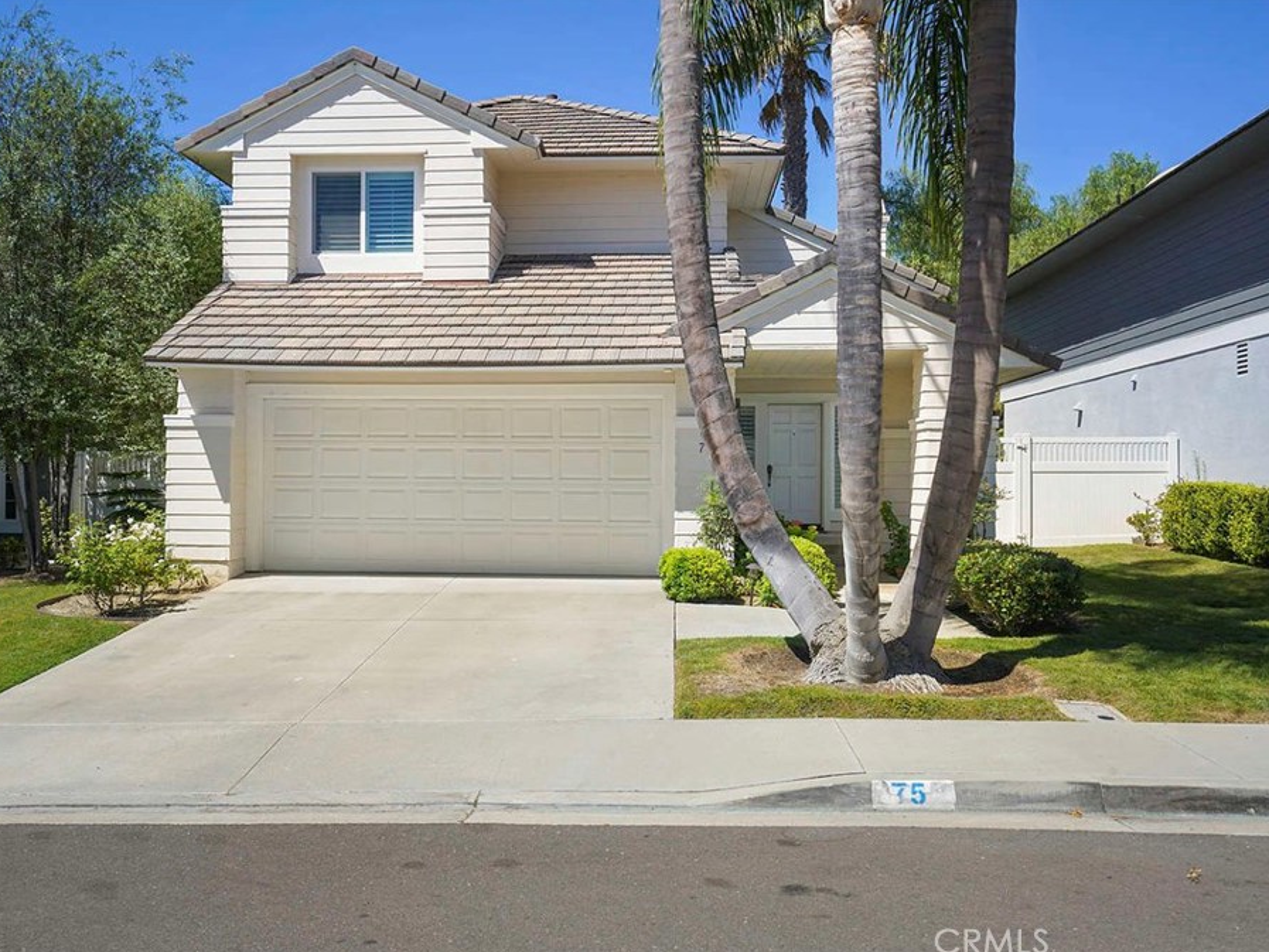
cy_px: 480
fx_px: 1247
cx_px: 569
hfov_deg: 53.8
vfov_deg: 41.8
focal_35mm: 34
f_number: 11
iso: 160
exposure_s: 1/200
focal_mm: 31
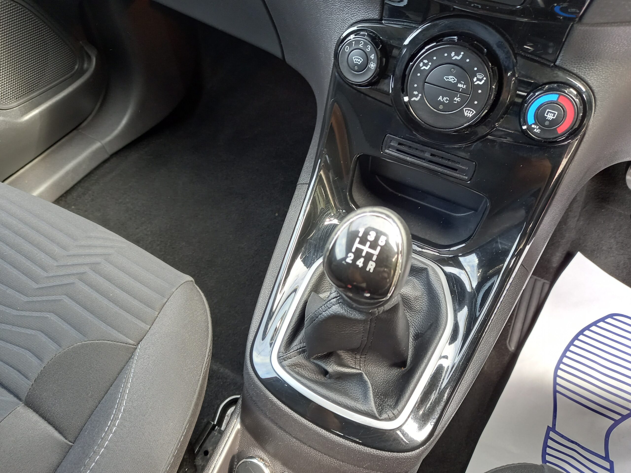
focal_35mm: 25
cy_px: 236
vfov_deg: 54.9
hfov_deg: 69.4
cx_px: 316
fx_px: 456
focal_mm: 4.6
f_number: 2
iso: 200
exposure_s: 1/50
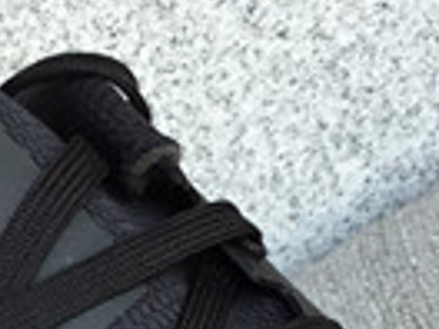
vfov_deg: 6.9
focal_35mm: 211
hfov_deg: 9.4
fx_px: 2676
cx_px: 223
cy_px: 580
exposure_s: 1/100
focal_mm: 3.3
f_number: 2.4
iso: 25
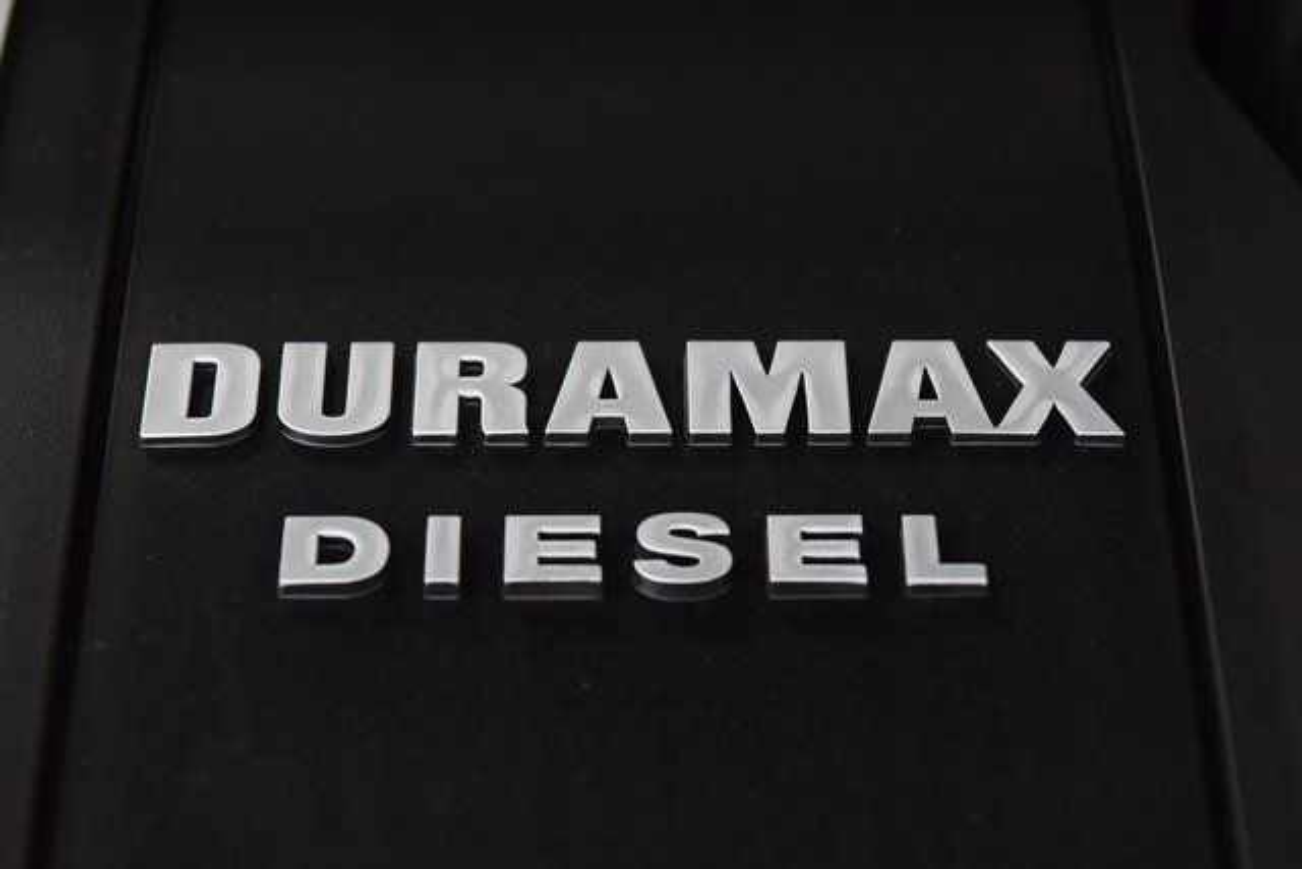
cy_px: 434
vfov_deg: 13.0
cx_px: 651
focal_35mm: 105
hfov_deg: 19.5
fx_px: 3798
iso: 1600
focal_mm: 70
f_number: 4.5
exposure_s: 1/30
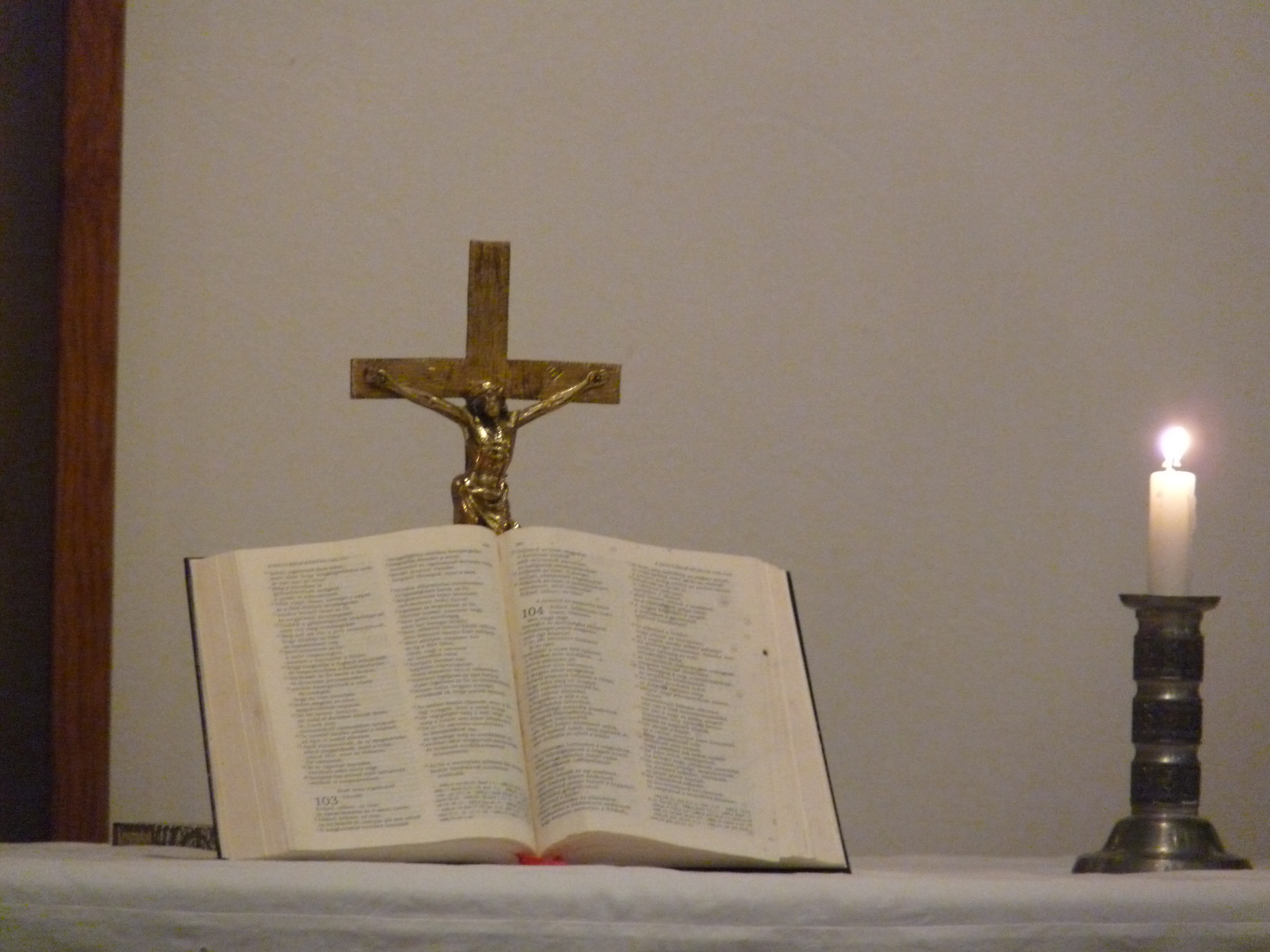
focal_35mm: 369
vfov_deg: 4.0
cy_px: 476
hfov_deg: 5.4
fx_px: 13538
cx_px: 635
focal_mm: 65.6
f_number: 3.7
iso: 800
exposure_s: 1/25
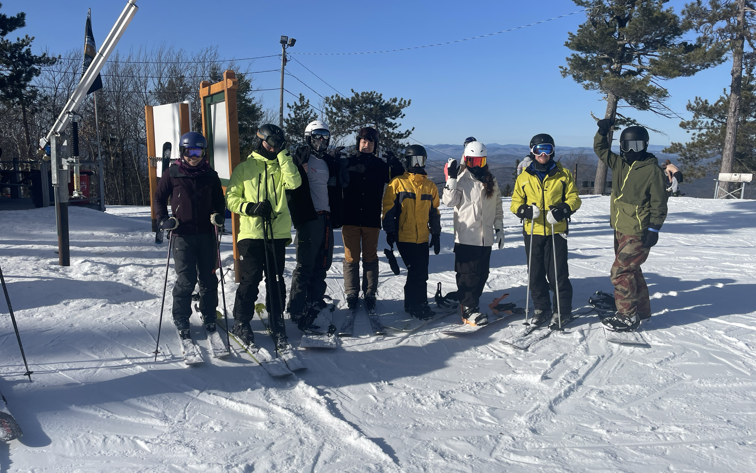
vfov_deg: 44.5
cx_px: 378
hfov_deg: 66.5
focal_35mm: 28
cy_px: 224
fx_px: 577
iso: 32
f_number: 1.6
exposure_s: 1/6494
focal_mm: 4.2
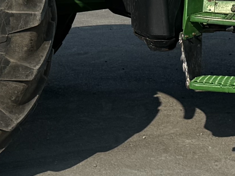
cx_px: 230
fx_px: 1120
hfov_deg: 11.9
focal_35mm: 165
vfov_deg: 8.6
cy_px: -148
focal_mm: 6.76
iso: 80
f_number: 1.78
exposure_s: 1/5348
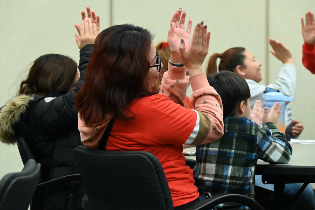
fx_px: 910
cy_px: 105
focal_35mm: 104
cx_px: 158
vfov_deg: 13.2
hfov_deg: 19.6
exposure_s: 1/400
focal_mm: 104
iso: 16000
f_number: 6.3
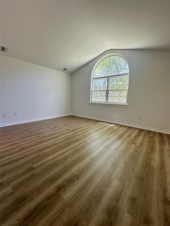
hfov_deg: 85.7
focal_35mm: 14
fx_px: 92
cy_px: 113
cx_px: 85
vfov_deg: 102.1
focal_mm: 2.22
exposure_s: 1/120
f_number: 2.2
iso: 125
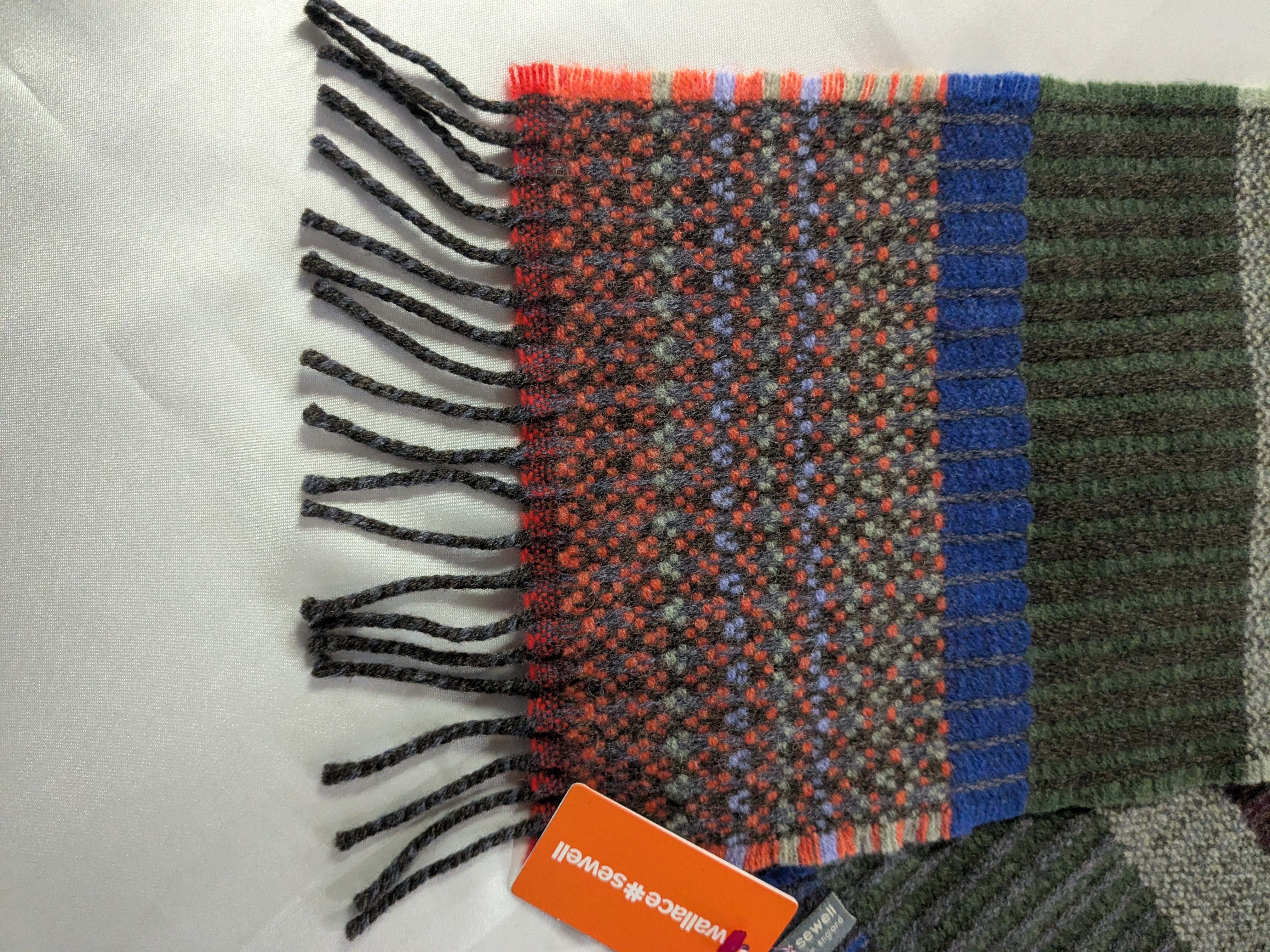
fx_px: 991
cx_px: 635
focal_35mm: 27
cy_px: 476
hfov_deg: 65.3
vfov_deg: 51.4
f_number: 1.73
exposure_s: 1/60
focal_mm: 4.38
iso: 389
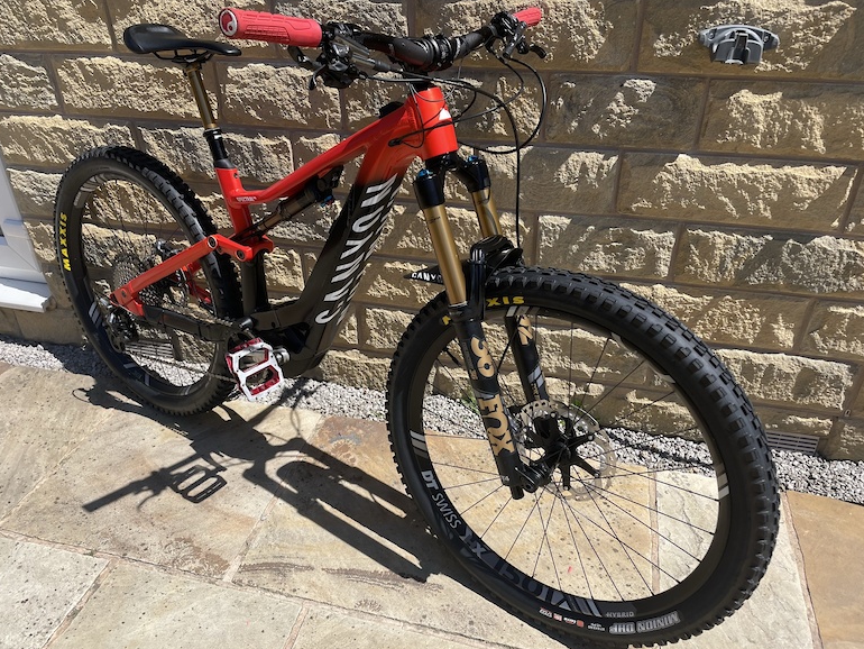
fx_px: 674
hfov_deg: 65.3
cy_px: 336
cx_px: 423
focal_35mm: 27
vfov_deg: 51.4
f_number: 1.6
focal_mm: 4.2
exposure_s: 1/2817
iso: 32
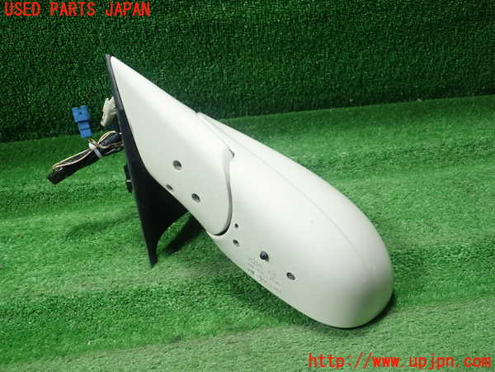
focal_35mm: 30
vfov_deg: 46.8
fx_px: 429
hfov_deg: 60.0
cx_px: 248
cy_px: 186
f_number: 2.3
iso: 400
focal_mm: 5.5
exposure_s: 1/125
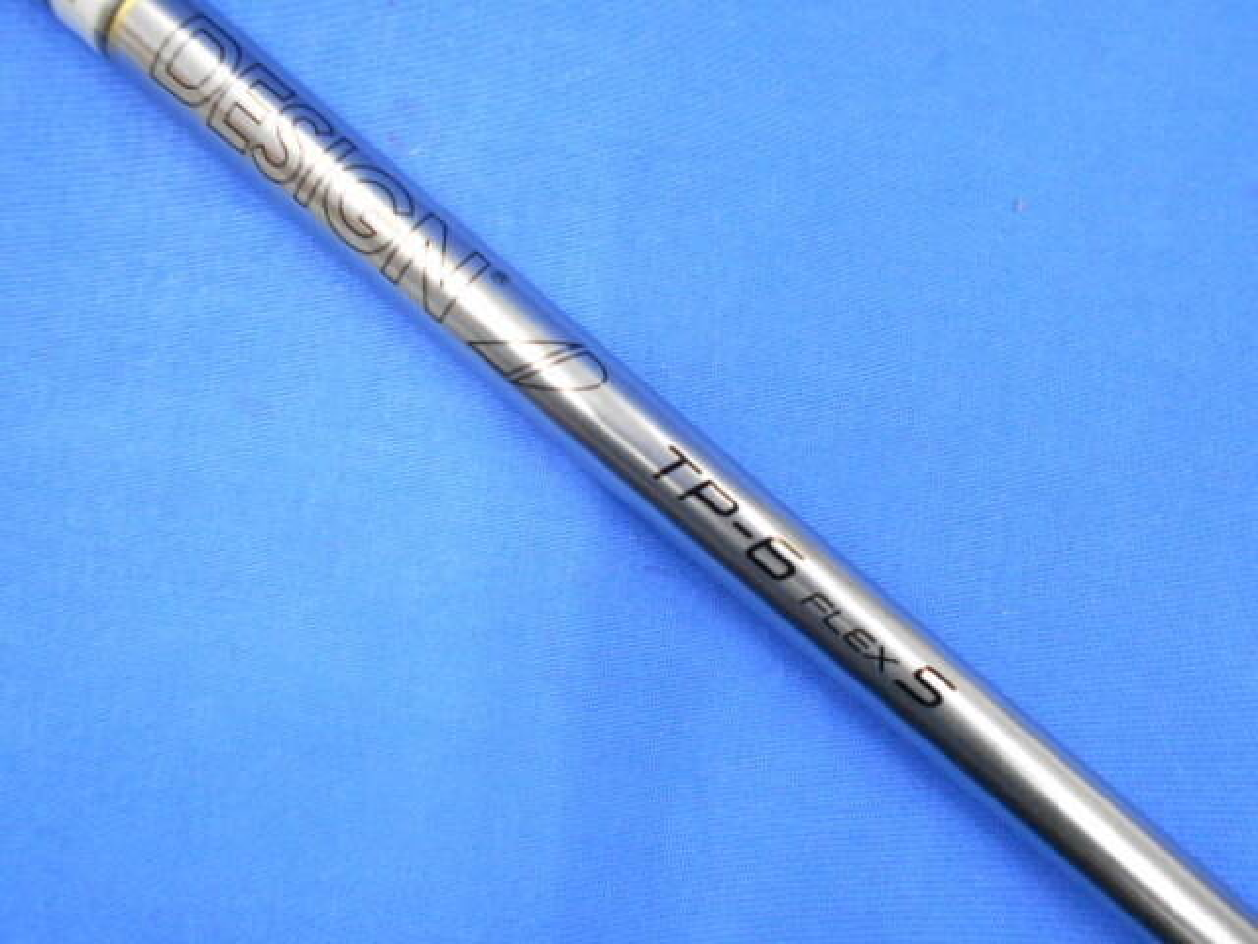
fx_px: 945
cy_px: 472
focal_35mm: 26
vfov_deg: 53.1
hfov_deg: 67.3
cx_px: 629
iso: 400
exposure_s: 1/30
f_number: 3.2
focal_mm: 4.6
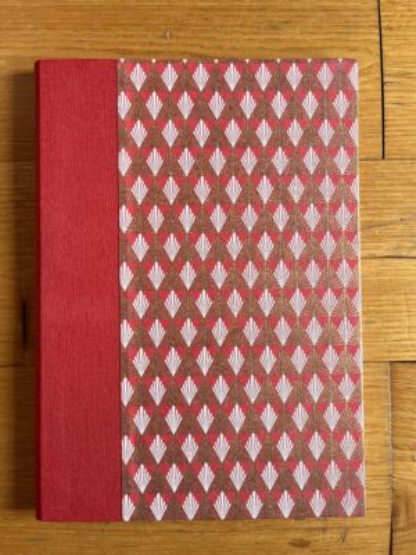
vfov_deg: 67.3
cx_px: 208
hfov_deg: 53.1
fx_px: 417
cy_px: 278
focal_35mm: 26
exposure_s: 1/90
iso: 125
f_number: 1.6
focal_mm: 5.1
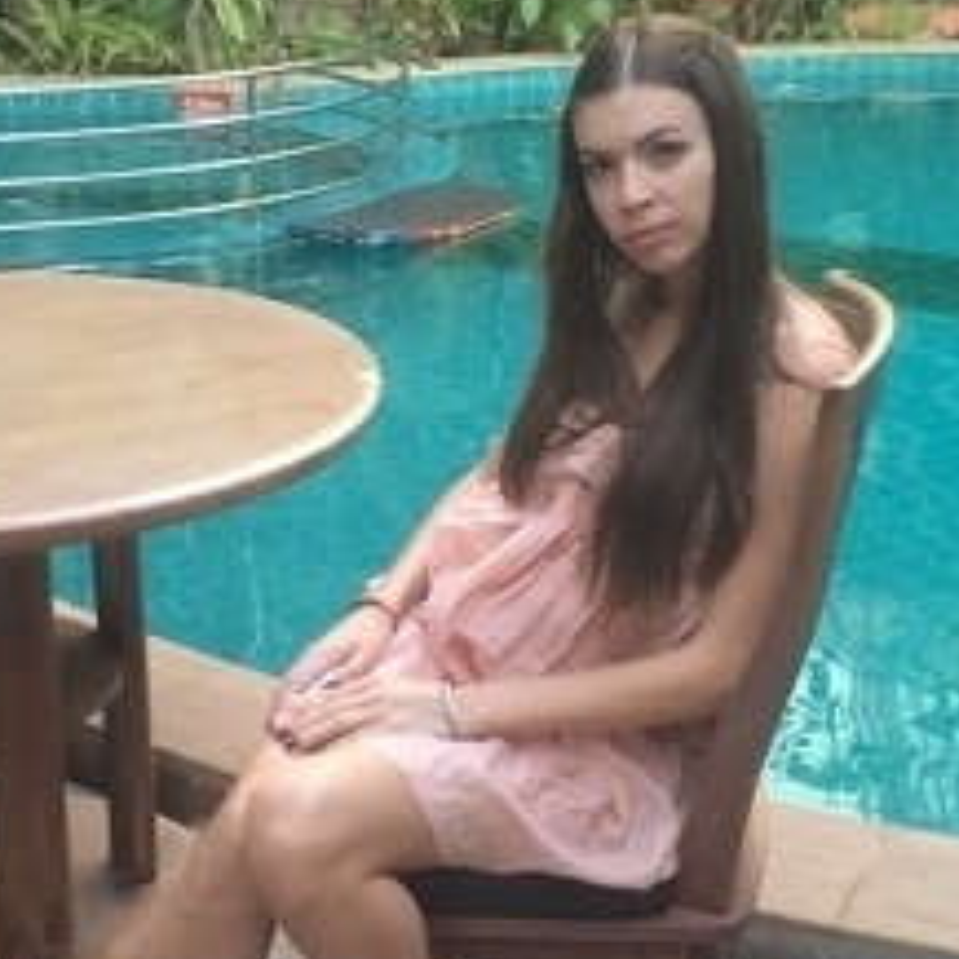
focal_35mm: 71
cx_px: 508
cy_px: 513
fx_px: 2225
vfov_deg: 24.3
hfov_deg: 24.3
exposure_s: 1/33
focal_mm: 4.15
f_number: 2.2
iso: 40
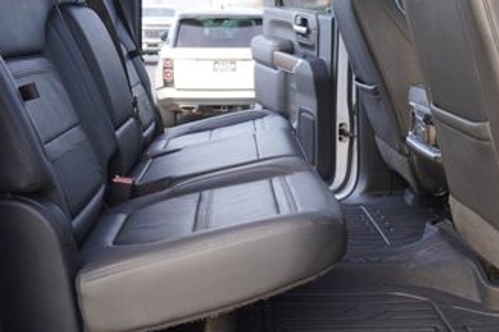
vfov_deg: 28.5
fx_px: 651
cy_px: 113
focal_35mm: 47
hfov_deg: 41.9
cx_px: 247
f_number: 4
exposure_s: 1/60
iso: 160
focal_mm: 16
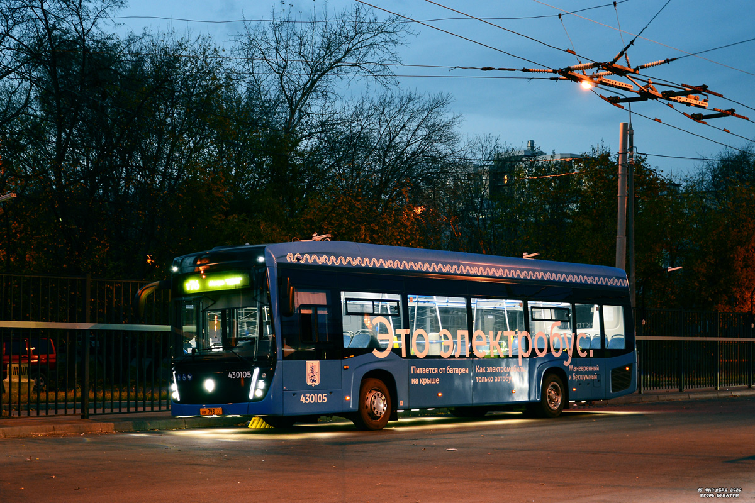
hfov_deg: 35.1
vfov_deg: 23.8
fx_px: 1195
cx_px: 378
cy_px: 252
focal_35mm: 57
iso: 400
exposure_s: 1/4
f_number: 5
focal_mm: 38
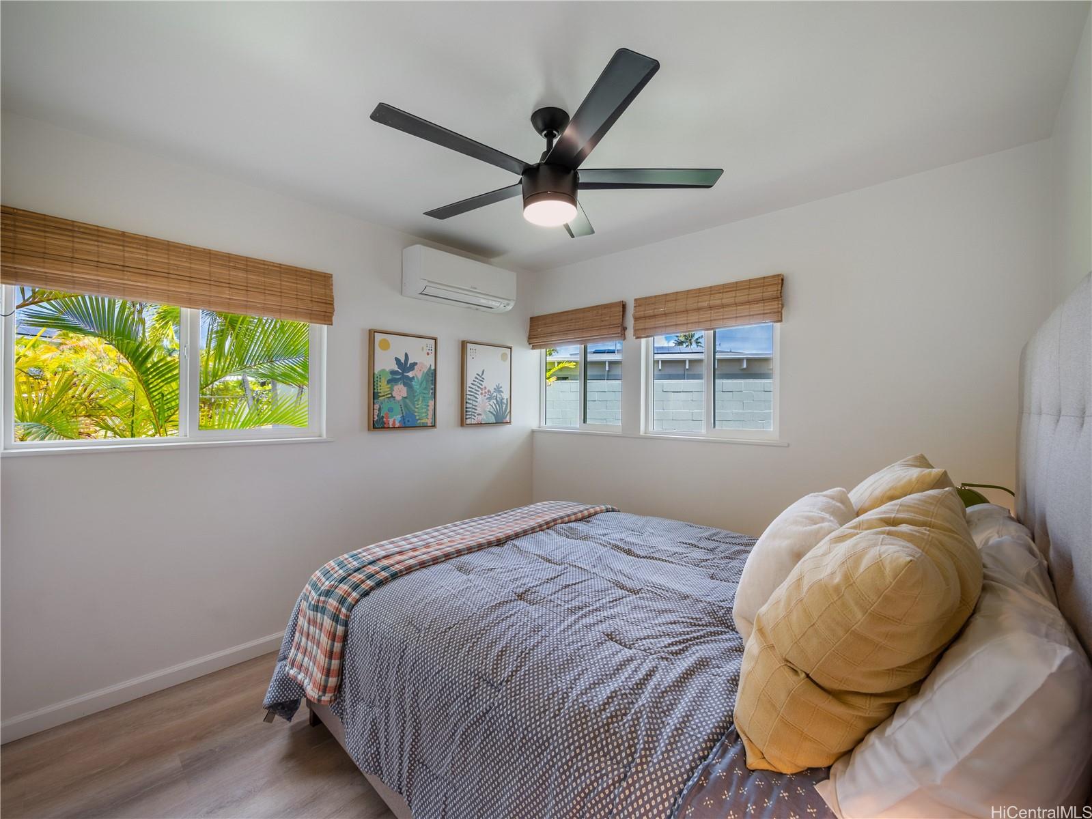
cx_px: 546
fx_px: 442
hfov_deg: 102.1
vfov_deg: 85.7
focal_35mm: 14
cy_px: 410
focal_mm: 7
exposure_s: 1/1250
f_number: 4
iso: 640
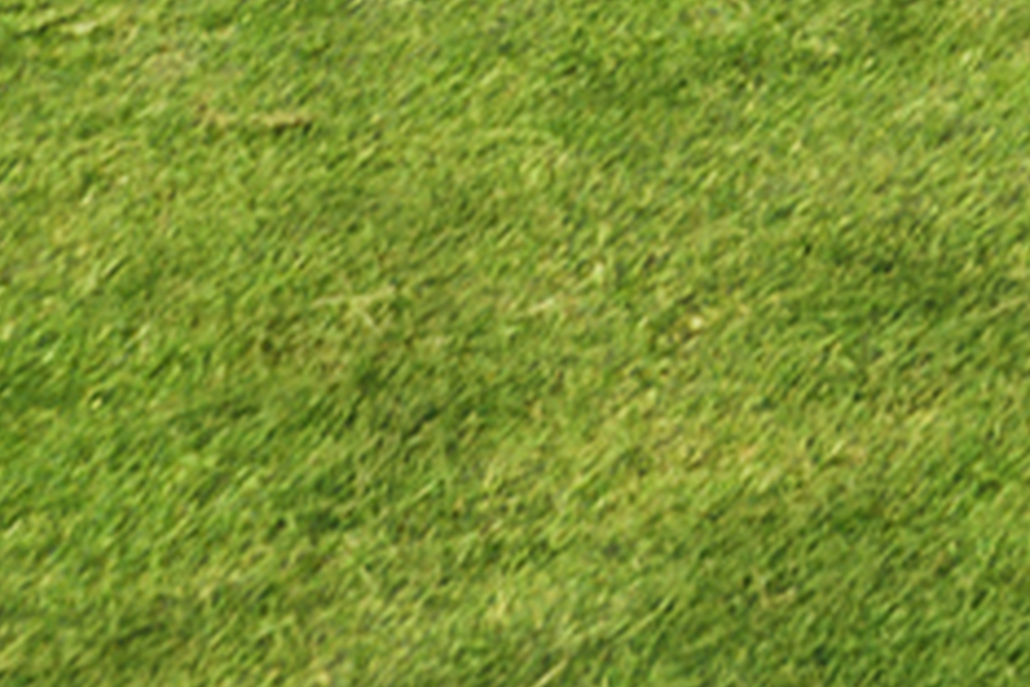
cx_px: 3464
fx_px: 4349
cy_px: -1427
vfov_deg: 7.8
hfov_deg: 9.3
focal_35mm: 152
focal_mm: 8.38
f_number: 2.8
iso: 110
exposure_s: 1/640
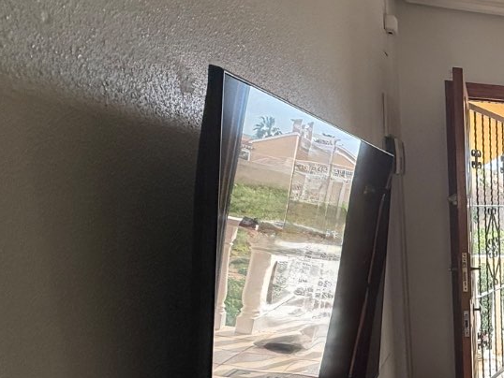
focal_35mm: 39
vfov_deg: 36.0
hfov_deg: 32.7
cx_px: 685
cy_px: 286
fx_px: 568
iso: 64
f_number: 2.2
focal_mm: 2.22
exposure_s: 1/179
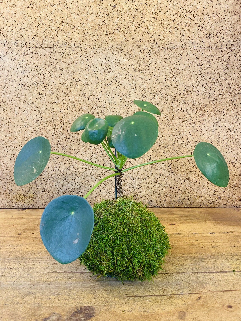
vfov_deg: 67.3
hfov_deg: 53.1
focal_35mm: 26
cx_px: 120
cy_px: 160
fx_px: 241
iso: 200
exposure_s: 1/50
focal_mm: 4.25
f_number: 1.8
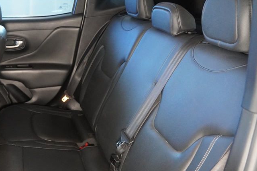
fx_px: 291
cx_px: 71
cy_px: 90
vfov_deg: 32.8
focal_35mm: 41
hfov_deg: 46.3
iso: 4000
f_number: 2.8
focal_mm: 17
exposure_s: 1/160
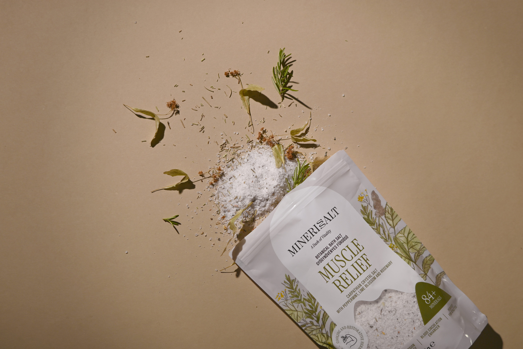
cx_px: 262
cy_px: 174
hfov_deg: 39.6
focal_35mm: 50
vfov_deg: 27.0
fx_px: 727
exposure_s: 1/160
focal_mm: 50
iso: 100
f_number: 3.5
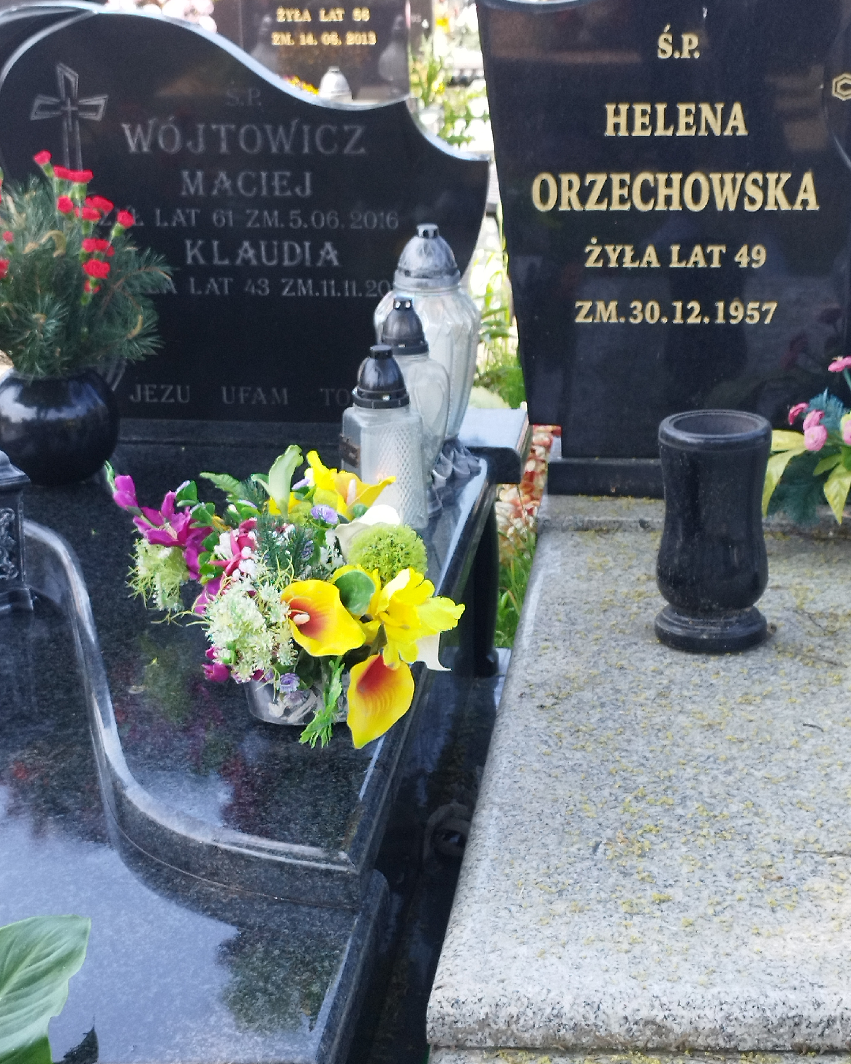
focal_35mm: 26
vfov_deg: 65.9
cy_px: 586
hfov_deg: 54.9
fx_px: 819
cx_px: 437
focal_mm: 5.89
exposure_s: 1/142
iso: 50
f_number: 1.89
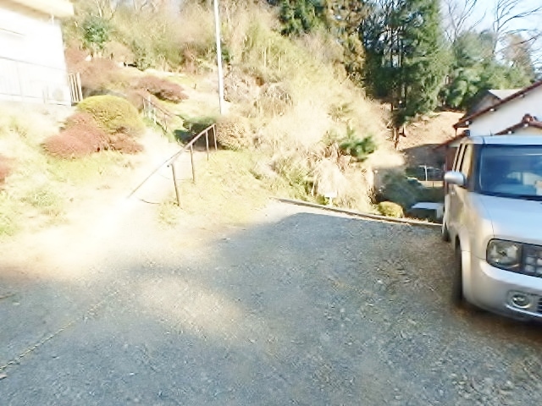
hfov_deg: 79.0
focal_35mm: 21
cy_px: 203
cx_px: 271
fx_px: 329
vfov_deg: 63.4
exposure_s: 1/250
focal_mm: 3.7
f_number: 3.5
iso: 125
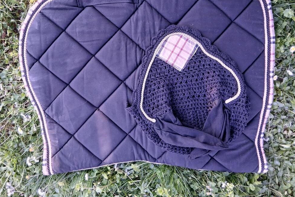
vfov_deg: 39.5
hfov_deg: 57.0
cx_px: 129
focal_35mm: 33
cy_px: 66
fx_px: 270
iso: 50
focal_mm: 3.98
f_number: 1.8
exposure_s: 1/50
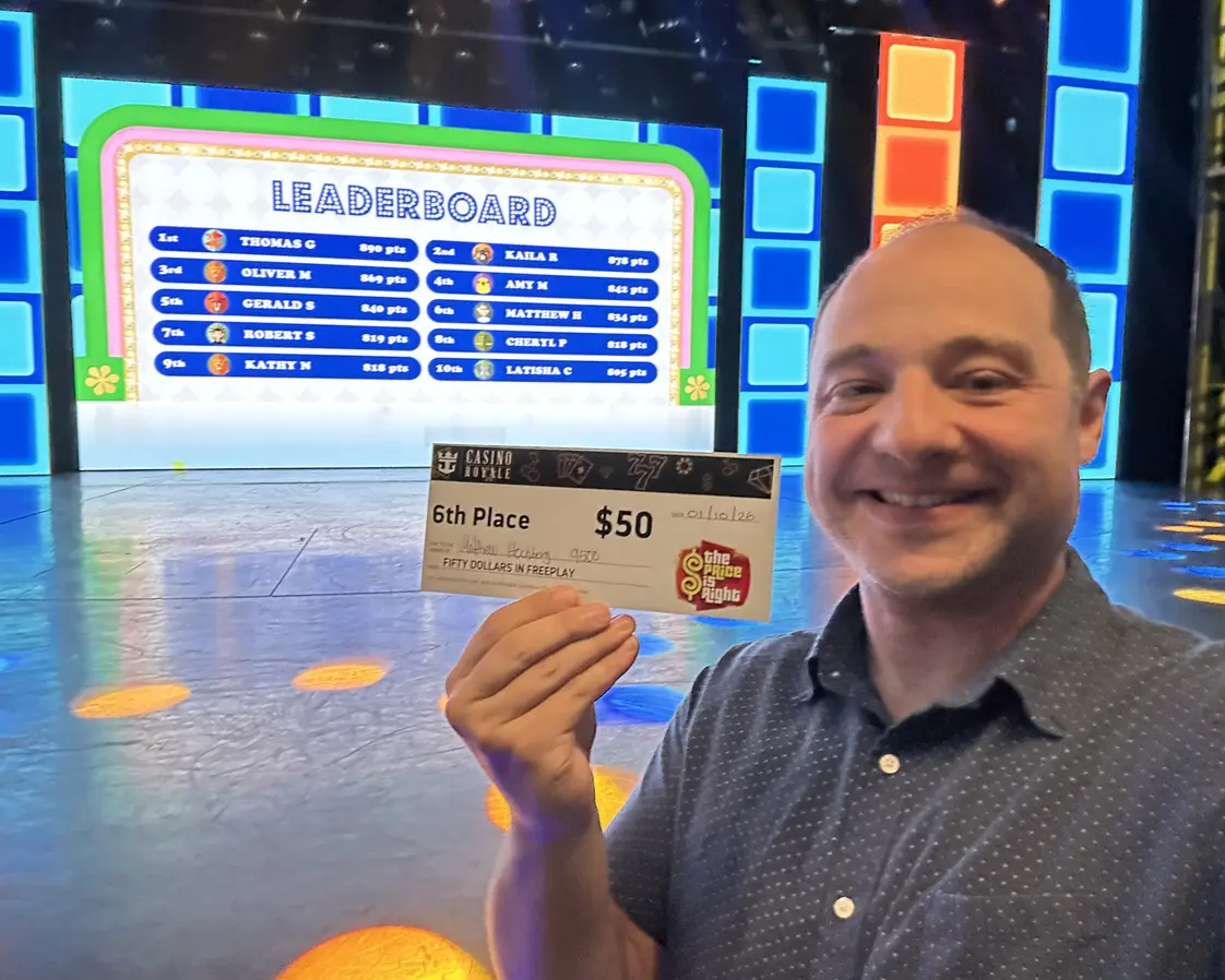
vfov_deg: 58.8
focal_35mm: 24
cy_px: 490
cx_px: 603
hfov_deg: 70.3
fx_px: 870
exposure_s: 1/27
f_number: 1.9
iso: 400
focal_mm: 2.69
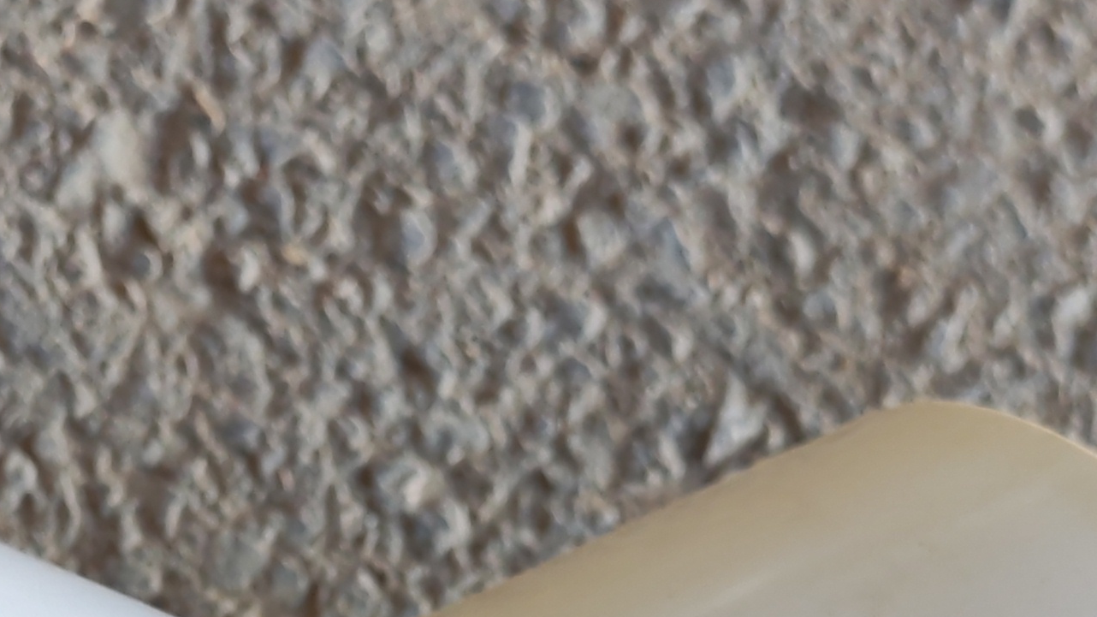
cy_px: 1046
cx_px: 276
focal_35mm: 94
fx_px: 2734
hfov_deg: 22.5
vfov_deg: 12.0
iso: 250
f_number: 1.9
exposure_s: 1/100
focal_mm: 6.12
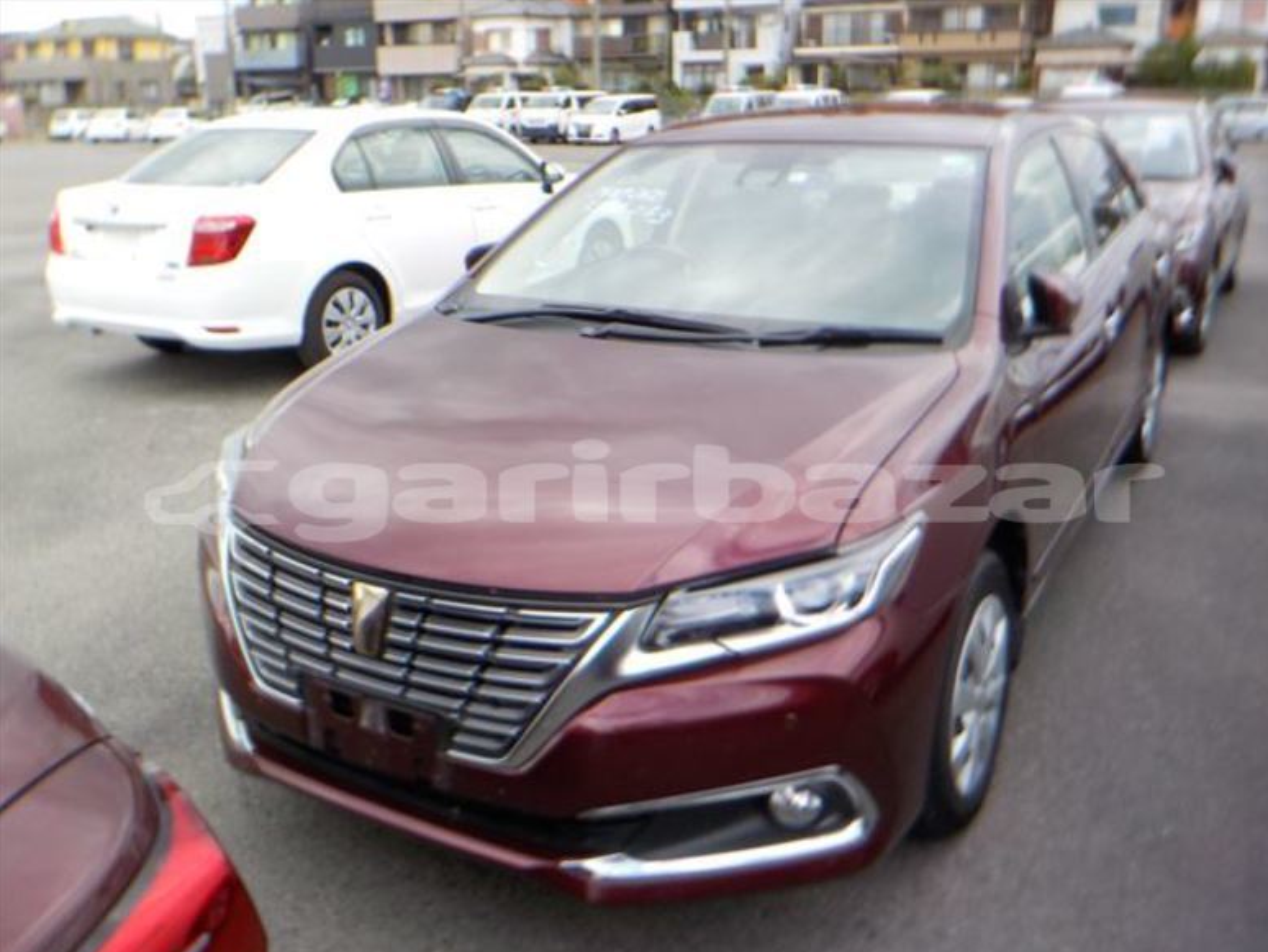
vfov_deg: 45.5
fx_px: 1136
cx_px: 654
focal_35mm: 31
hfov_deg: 58.3
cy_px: 490
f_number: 3.3
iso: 125
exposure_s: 1/200
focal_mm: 4.1
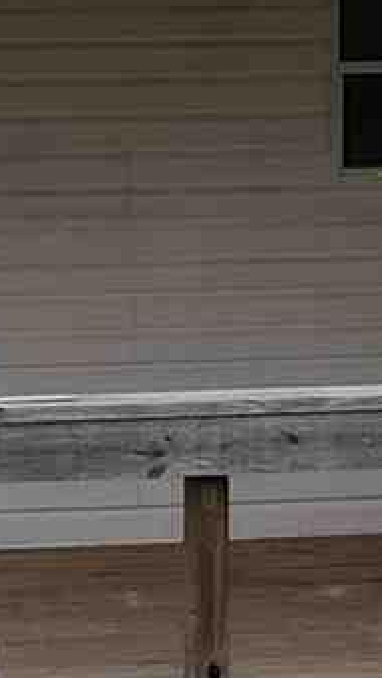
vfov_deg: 9.1
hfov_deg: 5.1
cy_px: 280
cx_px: 8
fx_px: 4278
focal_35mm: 238
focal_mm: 4.5
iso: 100
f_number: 2.8
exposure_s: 1/320
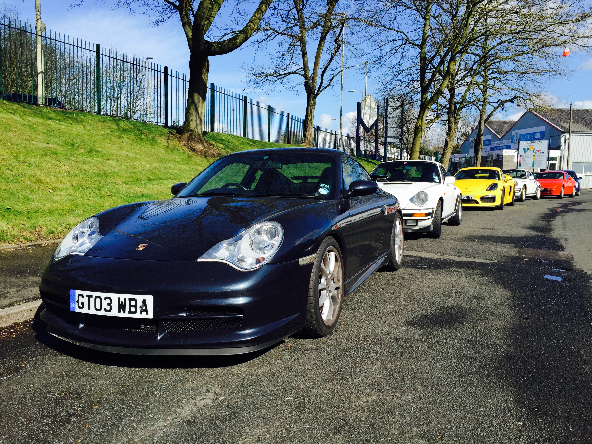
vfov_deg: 48.2
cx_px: 296
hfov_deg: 61.7
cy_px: 222
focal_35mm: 29
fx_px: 496
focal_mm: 4.15
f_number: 2.2
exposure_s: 1/1647
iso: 32
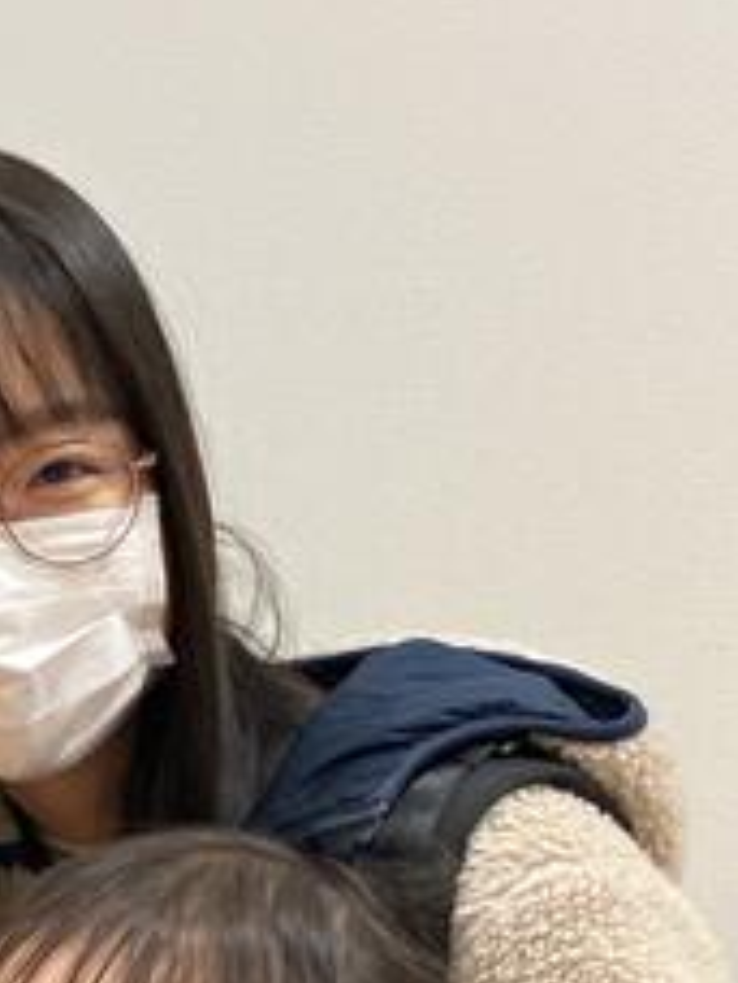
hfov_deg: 17.6
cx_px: 35
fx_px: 2331
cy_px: 920
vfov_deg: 23.1
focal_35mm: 82
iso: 200
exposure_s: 1/50
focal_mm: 3.99
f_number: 1.8
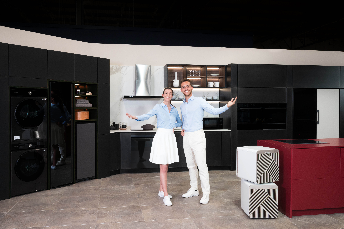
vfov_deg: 41.7
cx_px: 172
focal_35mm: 32
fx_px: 301
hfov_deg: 59.5
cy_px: 114
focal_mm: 31.5
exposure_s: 1/125
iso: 1600
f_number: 10
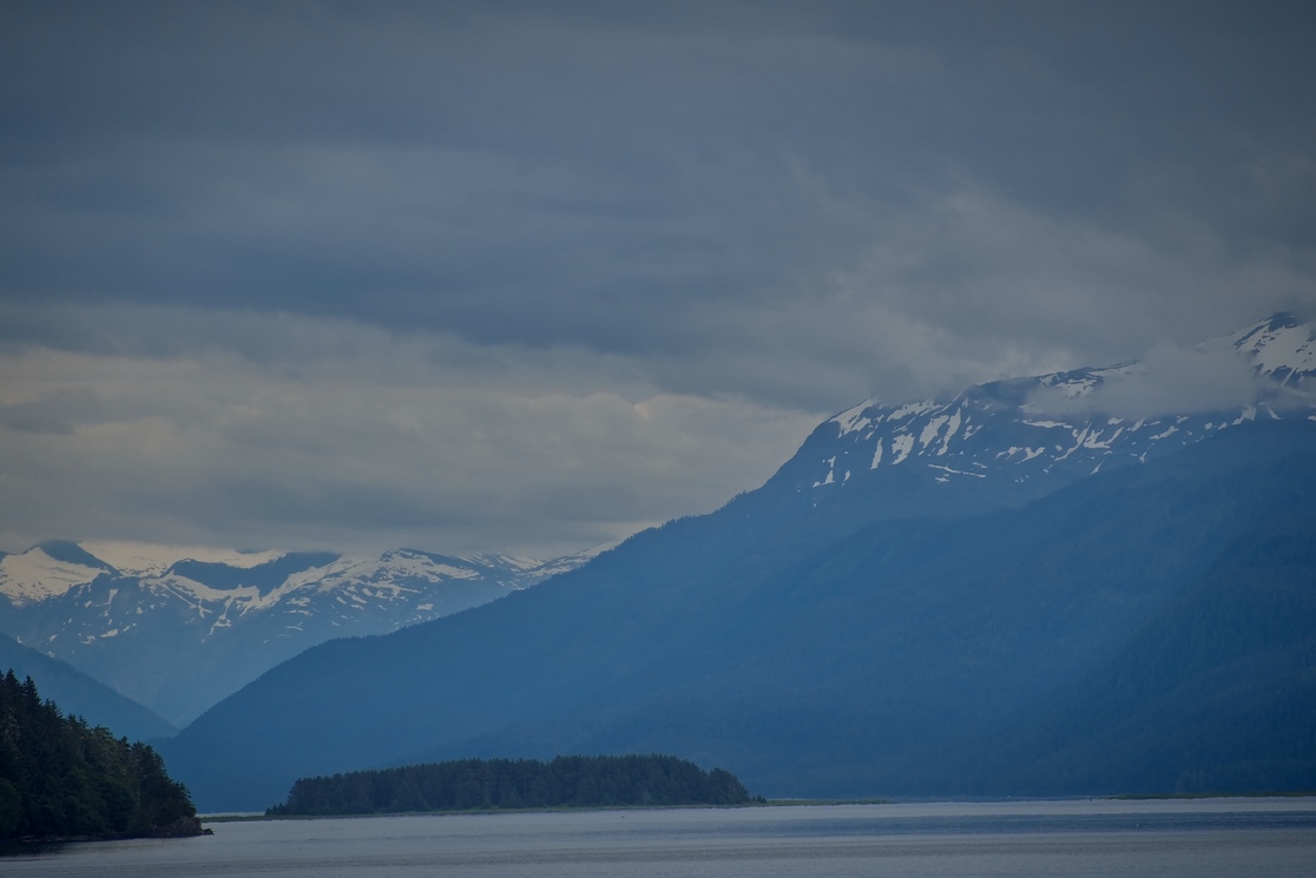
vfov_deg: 4.0
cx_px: 625
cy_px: 476
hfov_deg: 6.0
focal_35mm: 344
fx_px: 12579
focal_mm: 300
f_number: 5.6
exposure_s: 1/640
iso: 100
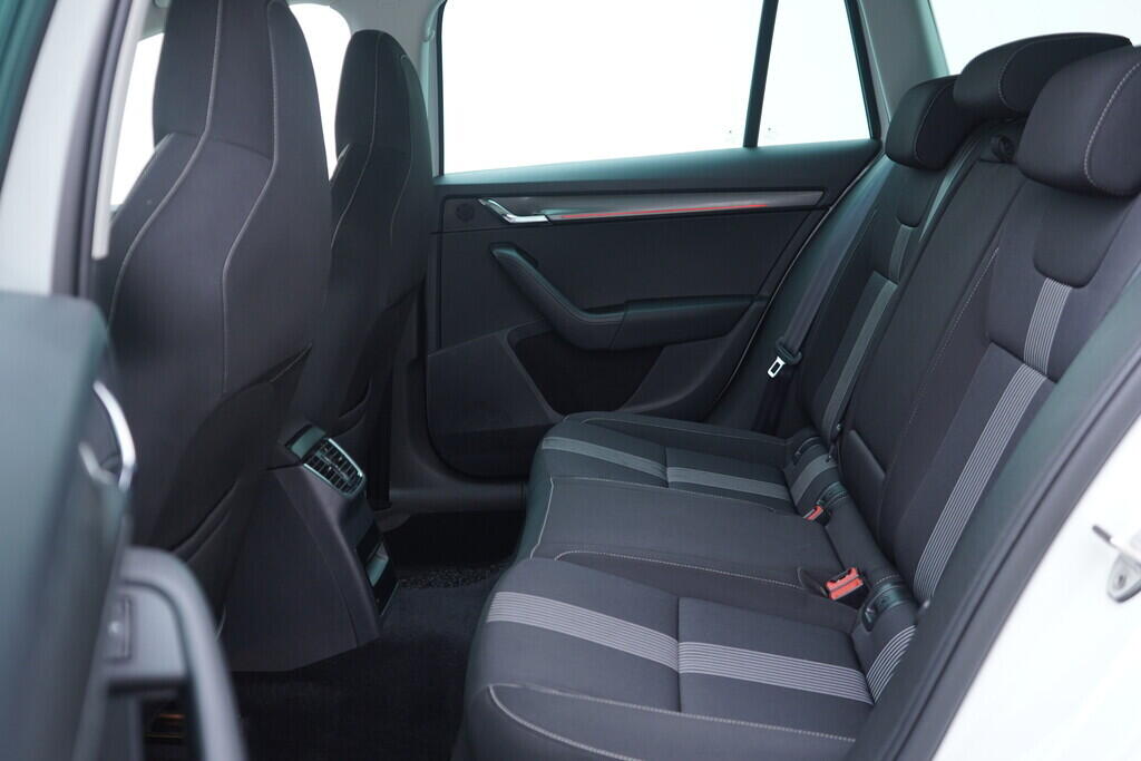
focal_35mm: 36
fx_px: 1141
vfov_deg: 36.9
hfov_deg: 53.1
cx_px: 570
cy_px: 380
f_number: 2.8
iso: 250
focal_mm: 24
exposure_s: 1/40
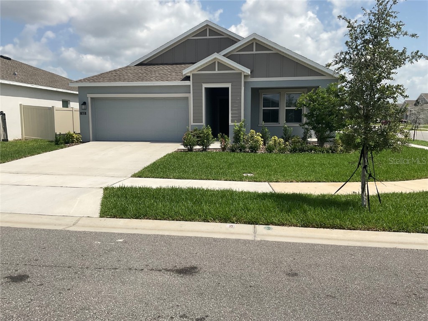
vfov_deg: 48.2
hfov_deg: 61.7
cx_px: 214
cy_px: 160
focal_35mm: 29
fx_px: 359
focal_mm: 3
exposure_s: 1/3322
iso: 16
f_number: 1.8
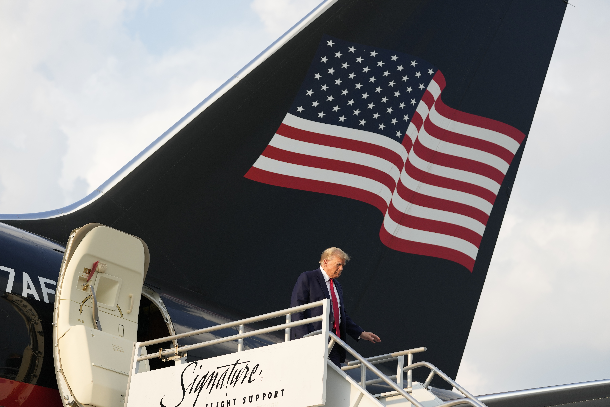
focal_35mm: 108
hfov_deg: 18.9
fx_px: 1830
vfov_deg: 12.7
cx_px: 304
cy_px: 203
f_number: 4
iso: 400
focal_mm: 107
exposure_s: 1/1600
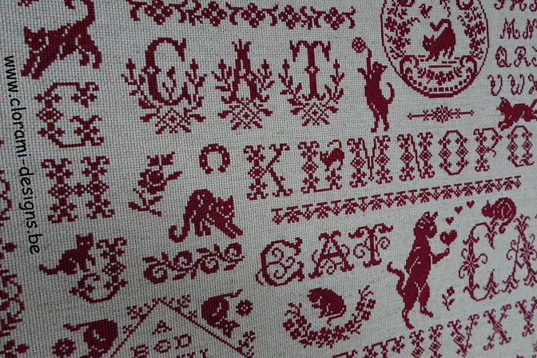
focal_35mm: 26
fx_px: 388
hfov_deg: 69.4
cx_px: 276
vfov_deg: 49.5
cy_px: 174
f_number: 3.5
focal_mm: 4.1
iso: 80
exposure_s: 1/30
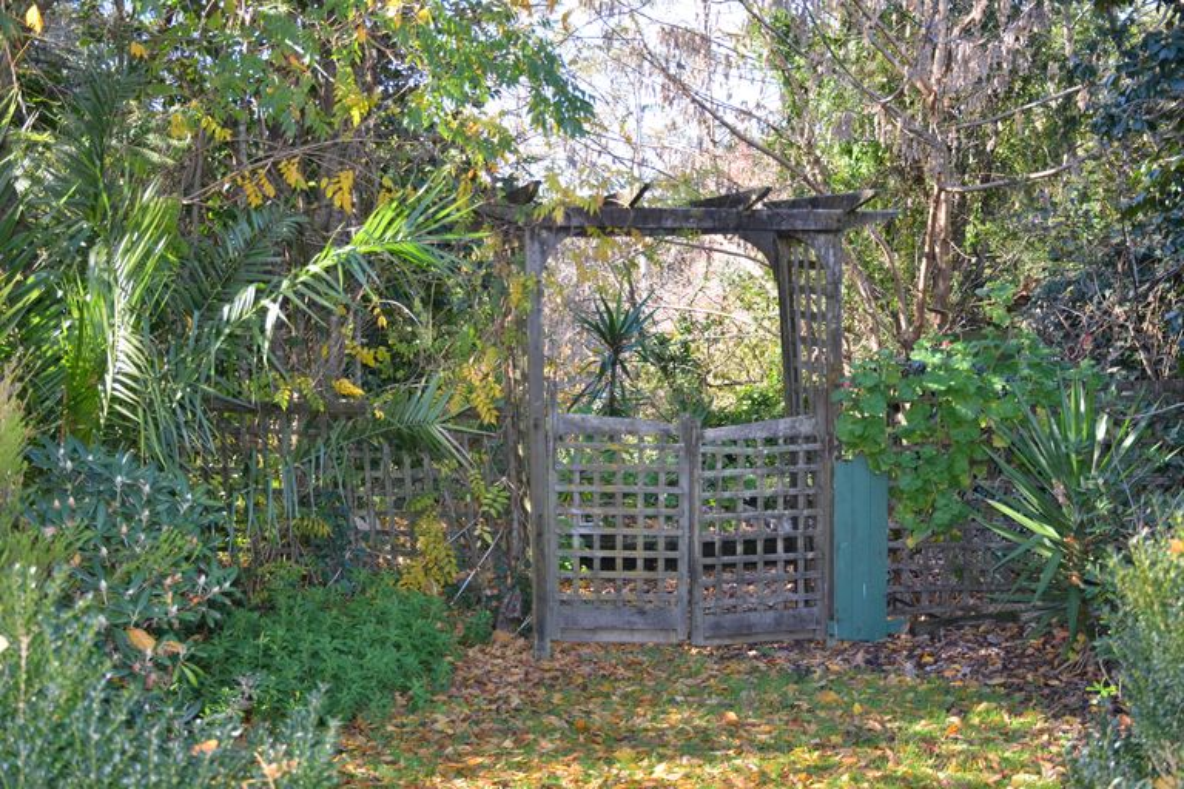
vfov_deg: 29.9
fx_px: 1480
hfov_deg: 43.6
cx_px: 592
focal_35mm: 45
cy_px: 394
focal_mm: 30
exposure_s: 1/125
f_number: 4
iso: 250
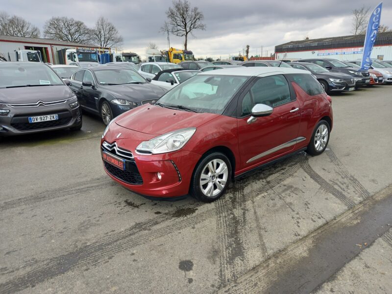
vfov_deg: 54.9
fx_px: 283
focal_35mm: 25
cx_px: 196
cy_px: 147
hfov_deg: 69.4
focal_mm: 4.6
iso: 40
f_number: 2
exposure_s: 1/100
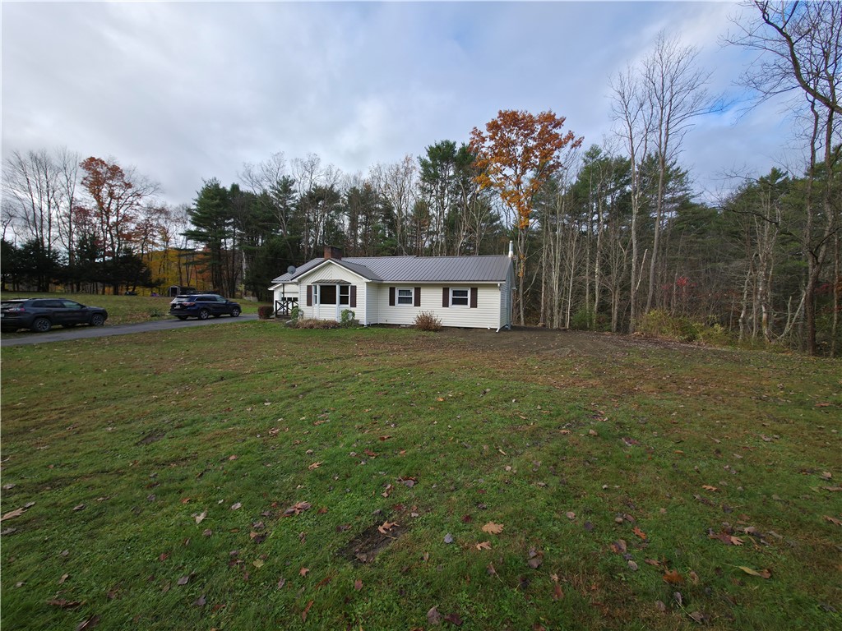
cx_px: 421
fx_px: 316
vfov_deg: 89.9
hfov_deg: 106.2
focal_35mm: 13
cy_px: 316
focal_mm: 2.2
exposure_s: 1/405
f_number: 1.9
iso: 20
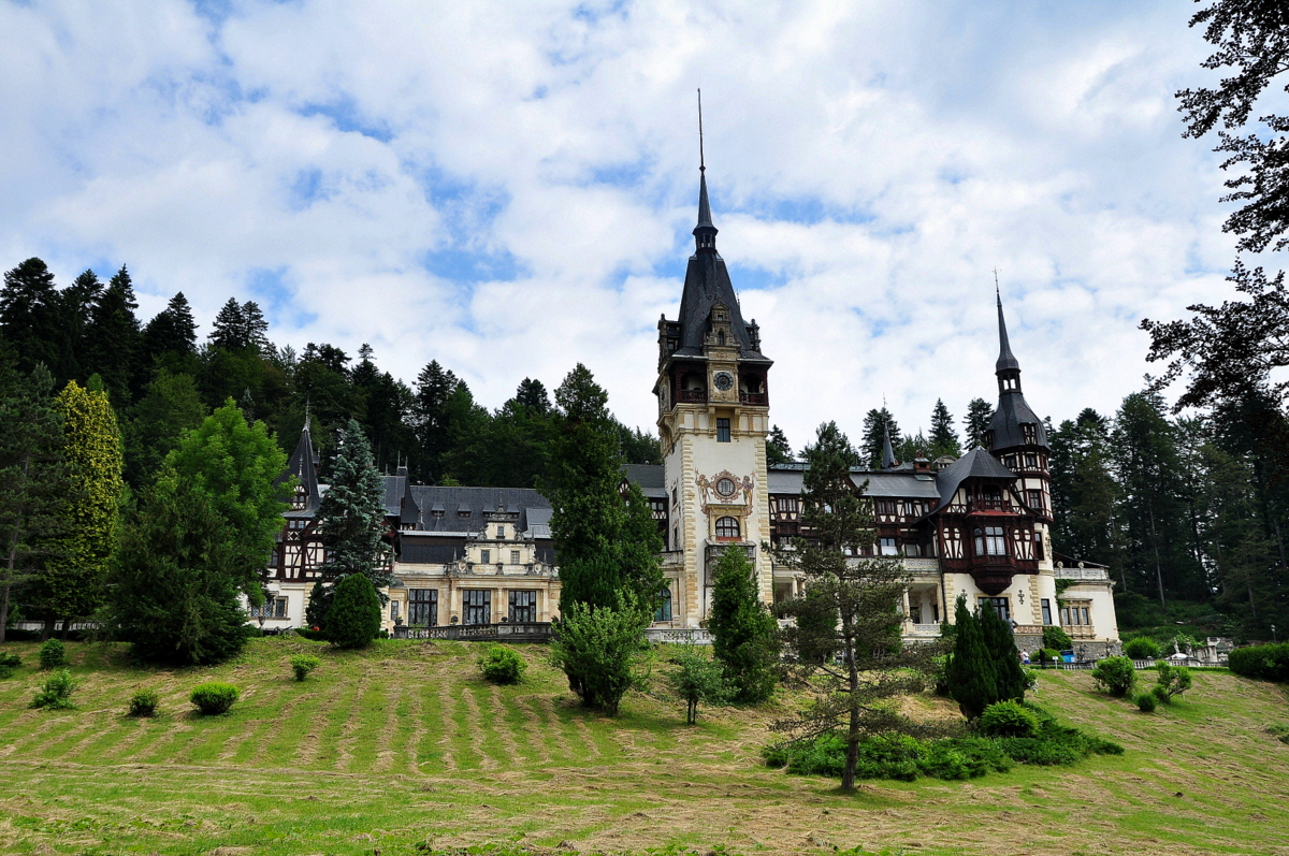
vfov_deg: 39.9
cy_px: 428
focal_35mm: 33
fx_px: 1180
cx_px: 644
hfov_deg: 57.3
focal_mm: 22
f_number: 11
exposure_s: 1/500
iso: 400
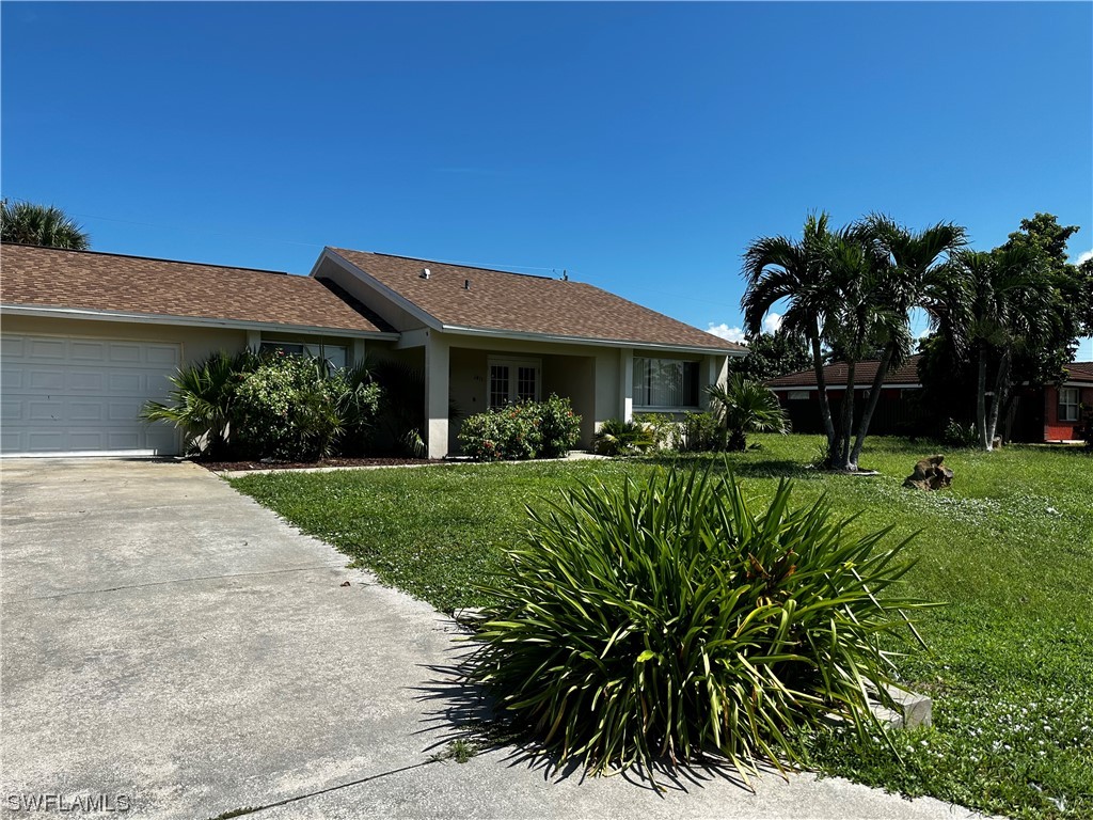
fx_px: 758
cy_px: 410
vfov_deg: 56.8
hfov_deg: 71.6
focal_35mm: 24
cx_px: 546
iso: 80
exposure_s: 1/5525
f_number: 1.78
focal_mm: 6.86
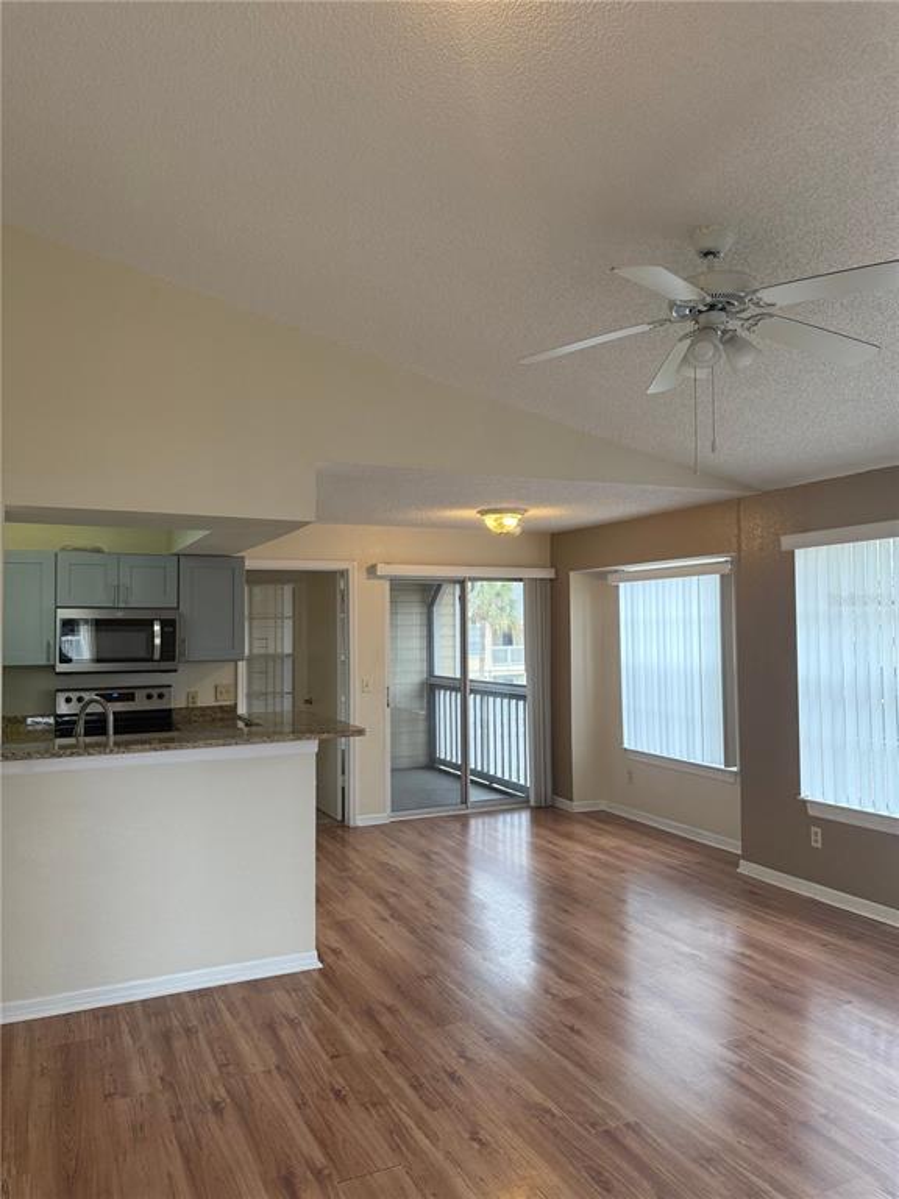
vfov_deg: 71.6
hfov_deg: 56.8
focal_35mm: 24
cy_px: 600
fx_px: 831
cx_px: 450
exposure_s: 1/176
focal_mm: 6.76
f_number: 1.78
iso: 200
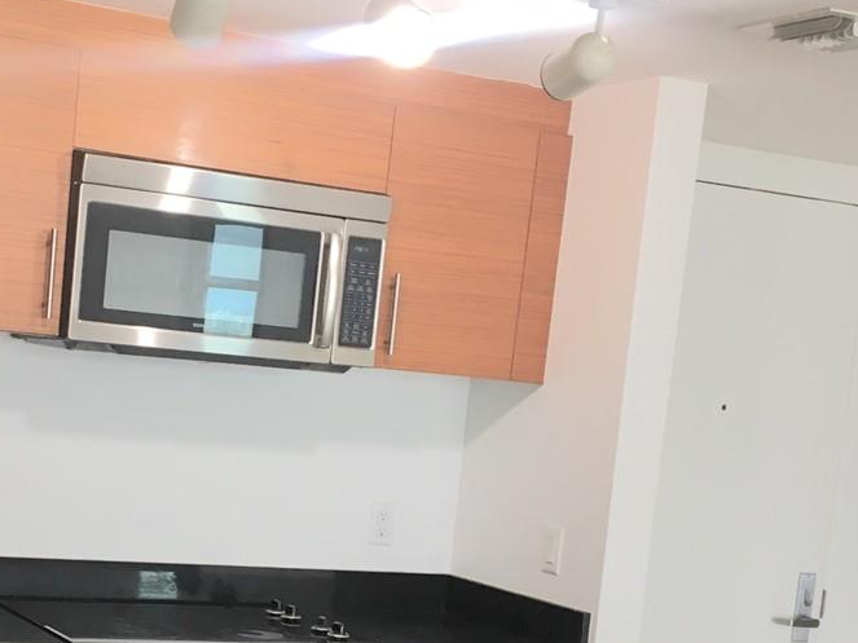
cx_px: 259
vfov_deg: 20.7
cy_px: 541
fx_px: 1735
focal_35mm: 70
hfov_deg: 27.5
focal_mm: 4.15
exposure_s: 1/30
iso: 50
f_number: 2.2
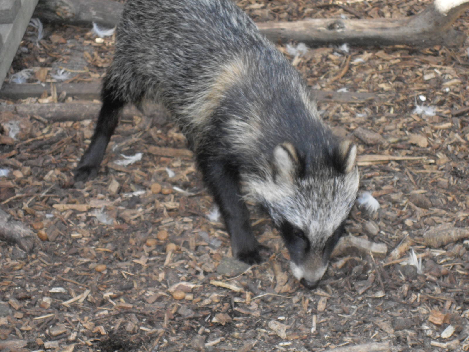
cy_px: 176
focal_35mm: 111
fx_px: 1504
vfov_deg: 13.3
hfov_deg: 17.7
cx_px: 234
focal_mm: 18.1
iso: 200
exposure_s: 1/90
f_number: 5.2
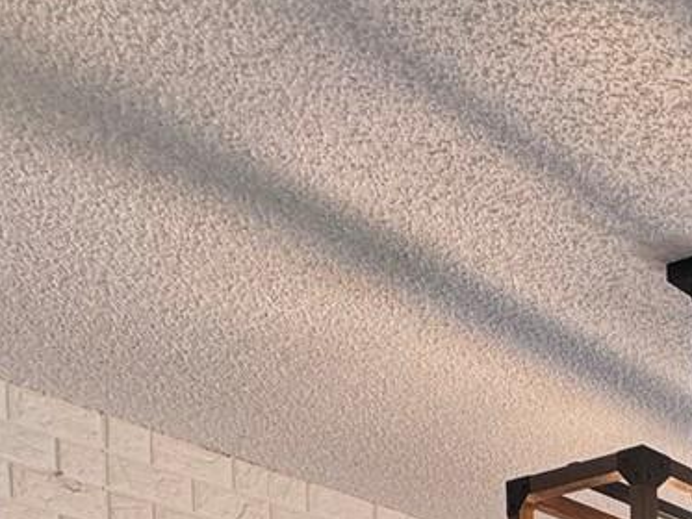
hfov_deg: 25.0
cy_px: 1045
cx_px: 1022
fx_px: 1200
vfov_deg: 17.4
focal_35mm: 60
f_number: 2.2
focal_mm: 2.22
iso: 125
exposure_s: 1/120
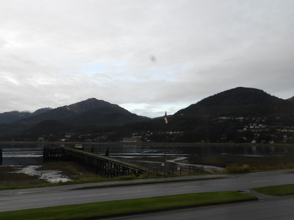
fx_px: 238
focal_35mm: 28
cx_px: 147
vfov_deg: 49.7
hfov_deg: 63.4
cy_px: 110
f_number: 3.5
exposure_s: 1/100
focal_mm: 5
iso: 100
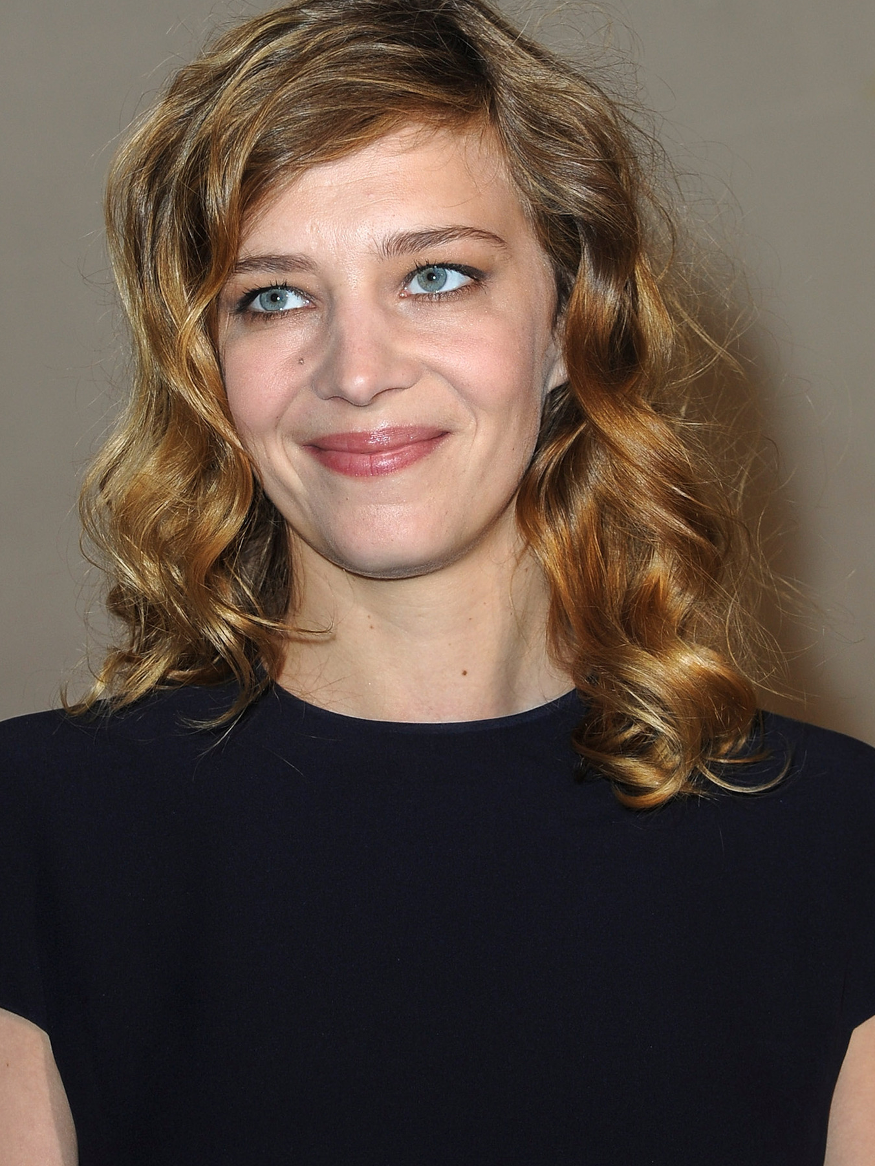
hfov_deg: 11.3
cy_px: 549
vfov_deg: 15.1
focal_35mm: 131
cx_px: 437
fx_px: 4415
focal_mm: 120
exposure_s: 1/250
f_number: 7.1
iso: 500
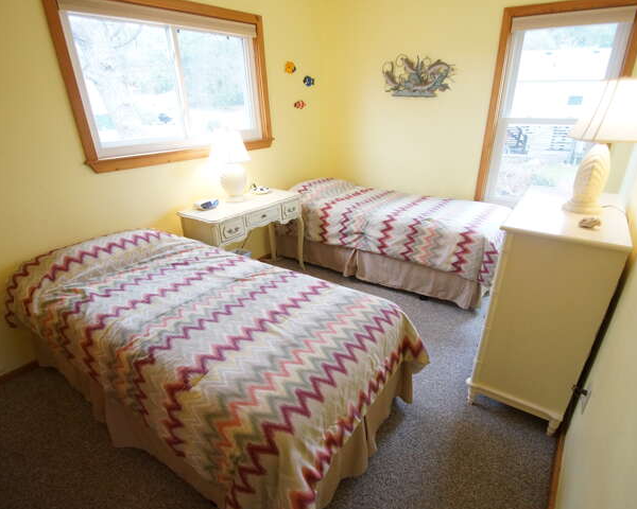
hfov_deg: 86.3
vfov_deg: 73.7
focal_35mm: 18
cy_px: 269
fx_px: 339
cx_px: 337
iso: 1600
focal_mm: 10
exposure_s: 1/60
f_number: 4
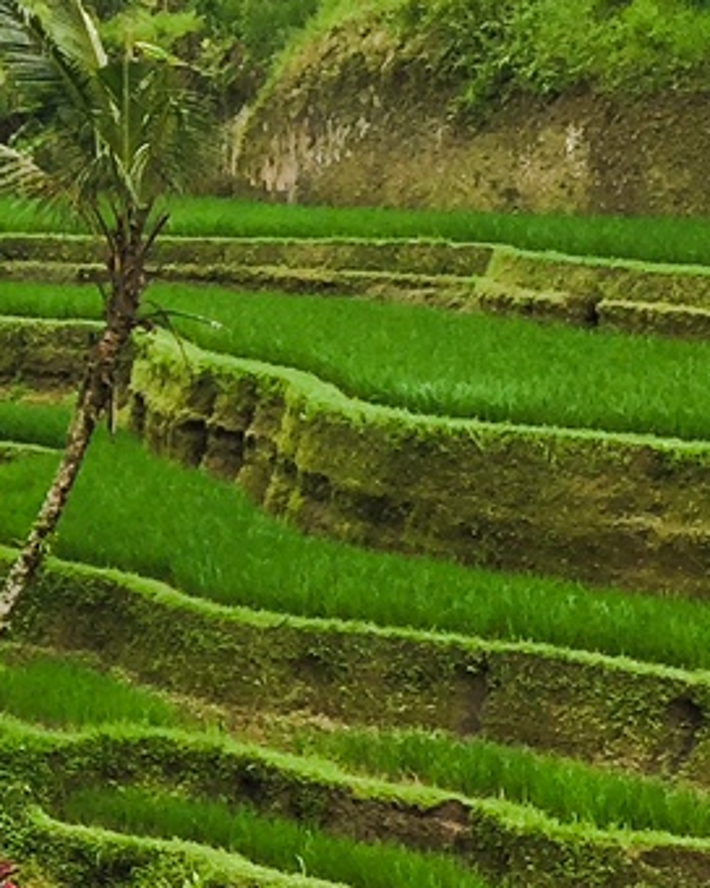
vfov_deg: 14.2
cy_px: 543
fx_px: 3572
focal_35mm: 136
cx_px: -394
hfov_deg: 10.9
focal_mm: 4.15
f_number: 2.2
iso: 32
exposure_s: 1/807
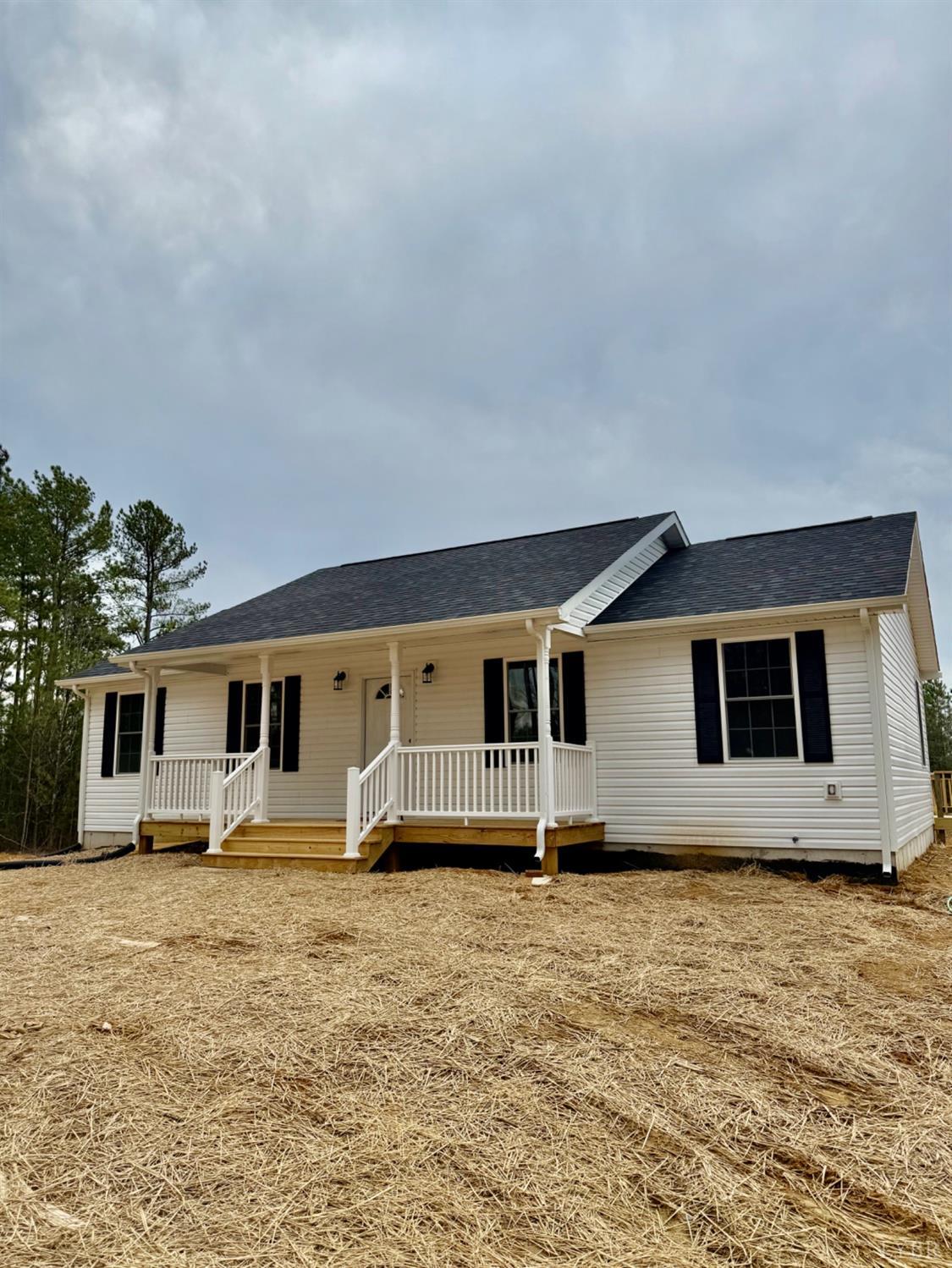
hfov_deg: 56.8
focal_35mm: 24
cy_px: 634
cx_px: 476
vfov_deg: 71.6
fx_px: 880
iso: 80
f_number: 1.78
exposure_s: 1/3584
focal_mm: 6.76
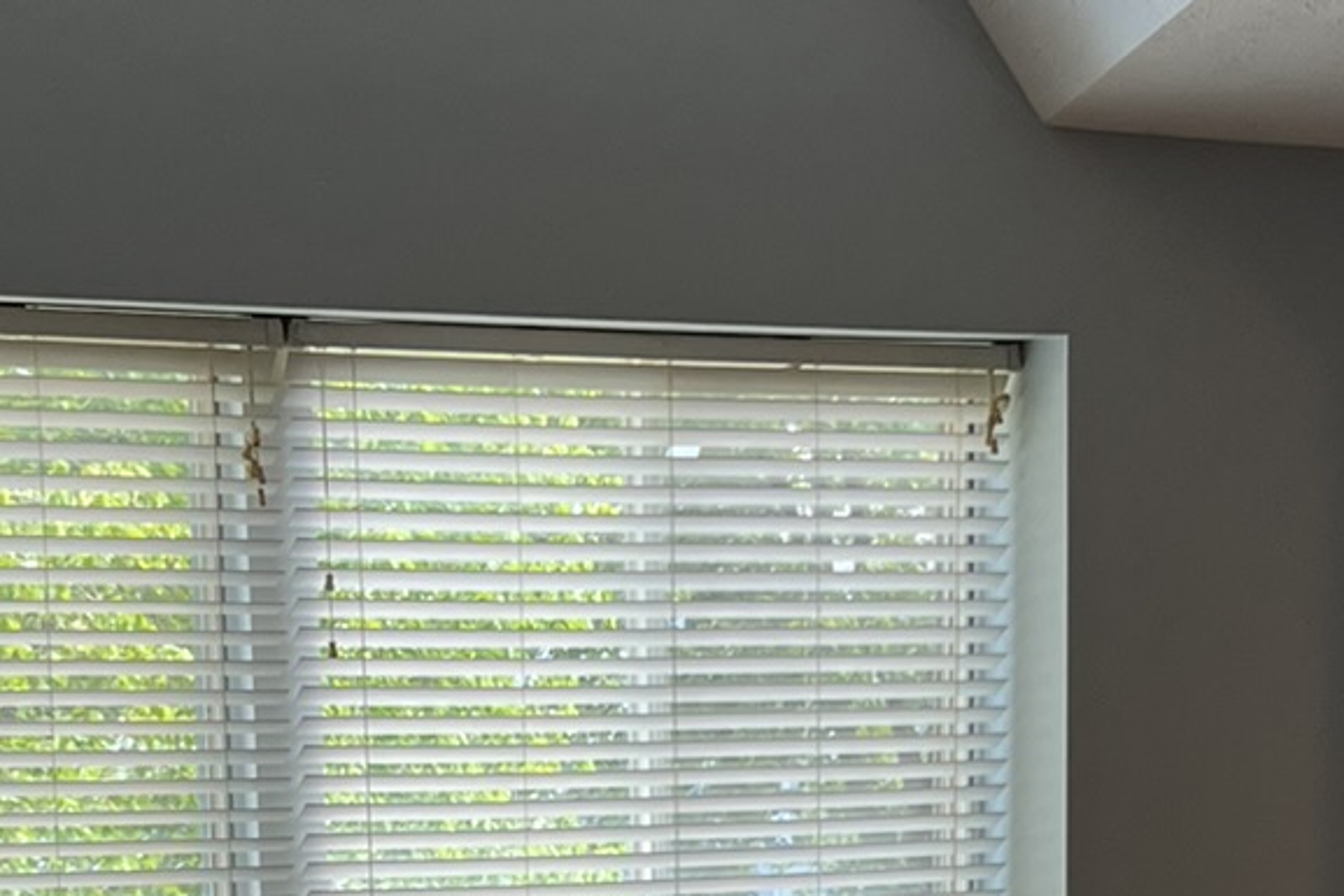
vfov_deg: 13.7
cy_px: 1173
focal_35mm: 96
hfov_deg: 21.2
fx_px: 3585
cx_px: 848
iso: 100
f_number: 1.5
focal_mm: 5.7
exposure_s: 1/120
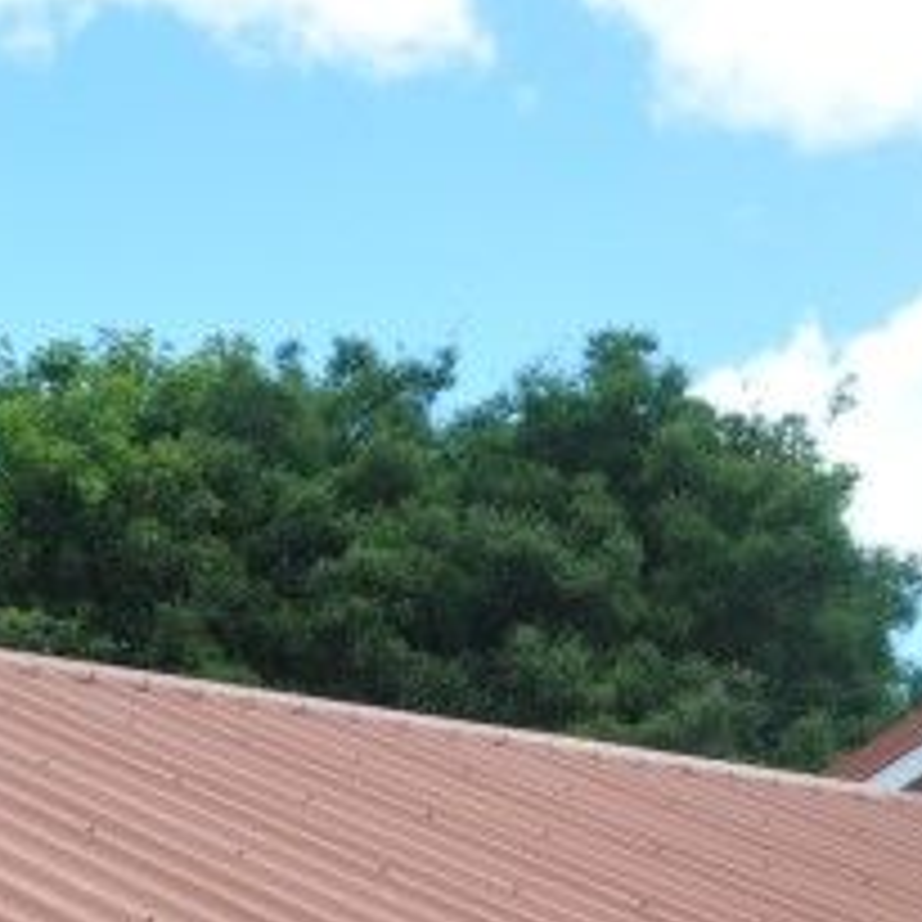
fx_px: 3465
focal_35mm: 115
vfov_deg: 13.5
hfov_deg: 14.8
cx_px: -49
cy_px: 1687
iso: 200
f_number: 7.1
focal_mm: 16
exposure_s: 1/250
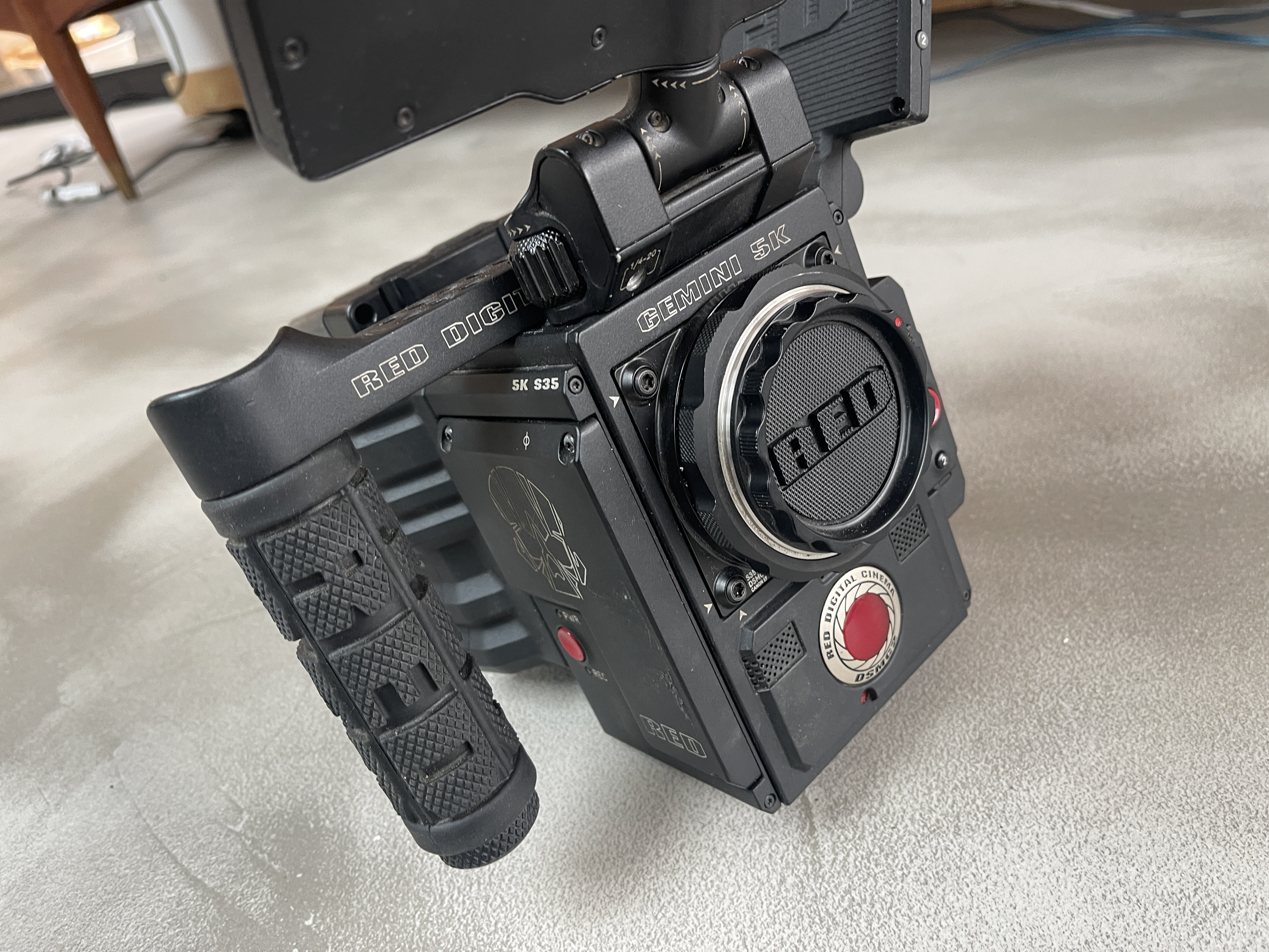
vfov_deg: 54.9
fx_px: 916
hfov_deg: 69.4
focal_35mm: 25
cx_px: 634
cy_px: 476
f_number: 1.6
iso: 125
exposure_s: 1/77
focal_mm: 5.1
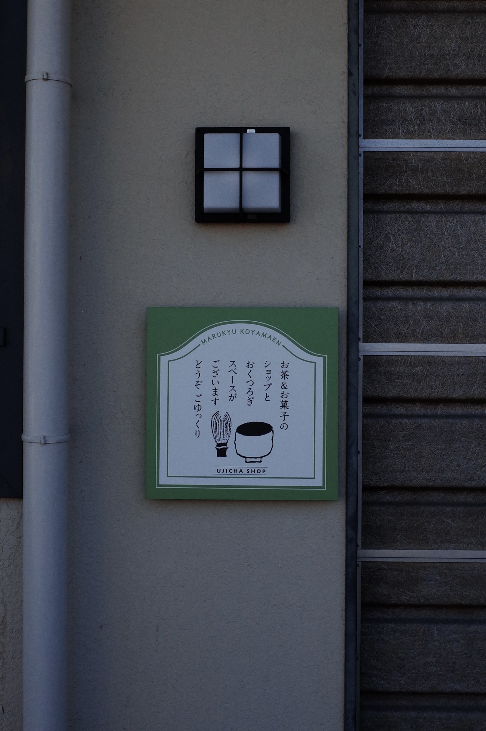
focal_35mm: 47
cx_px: 243
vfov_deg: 42.0
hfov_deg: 28.6
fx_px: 954
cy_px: 366
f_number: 5.6
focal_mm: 18.3
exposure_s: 1/1250
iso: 400
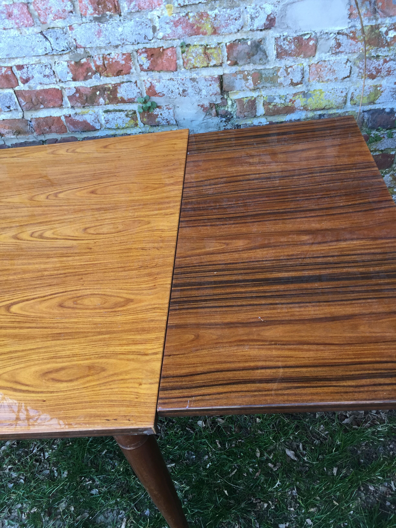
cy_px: 264
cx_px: 198
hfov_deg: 48.2
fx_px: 442
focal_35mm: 29
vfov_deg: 61.7
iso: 40
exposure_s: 1/50
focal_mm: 4.15
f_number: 2.2
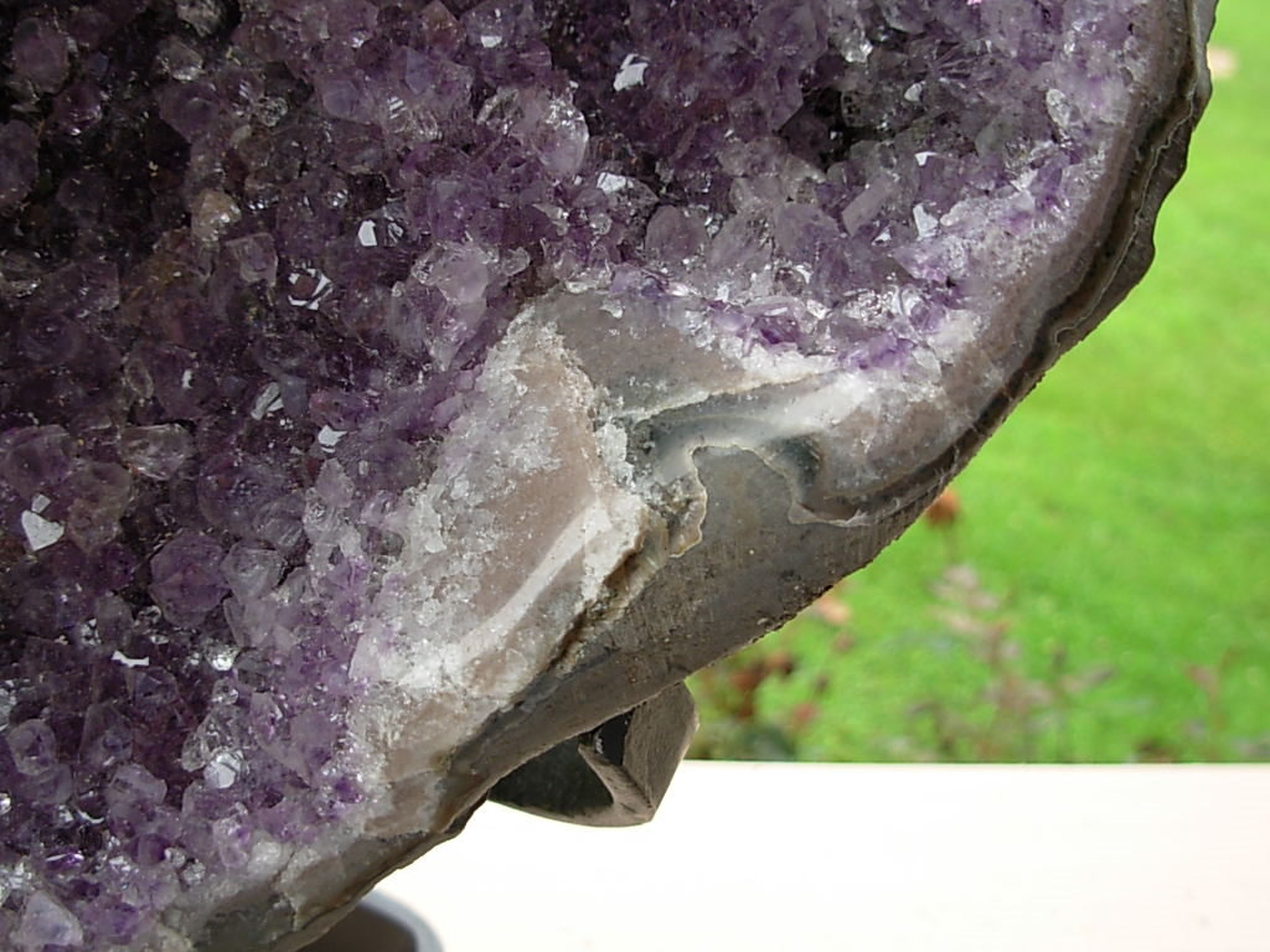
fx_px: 1394
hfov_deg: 49.0
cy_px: 476
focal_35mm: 38
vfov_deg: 37.7
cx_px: 635
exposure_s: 1/192
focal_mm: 6.3
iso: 50
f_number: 2.9
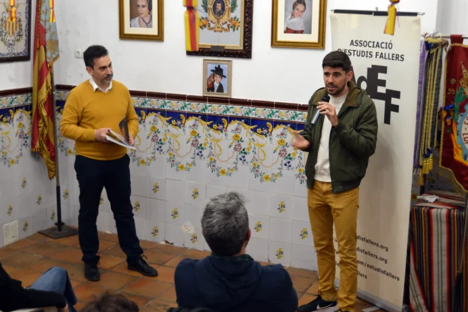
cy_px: 159
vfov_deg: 26.0
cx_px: 235
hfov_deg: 38.2
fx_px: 676
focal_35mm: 52
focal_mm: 32
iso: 640
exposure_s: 1/15
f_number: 4
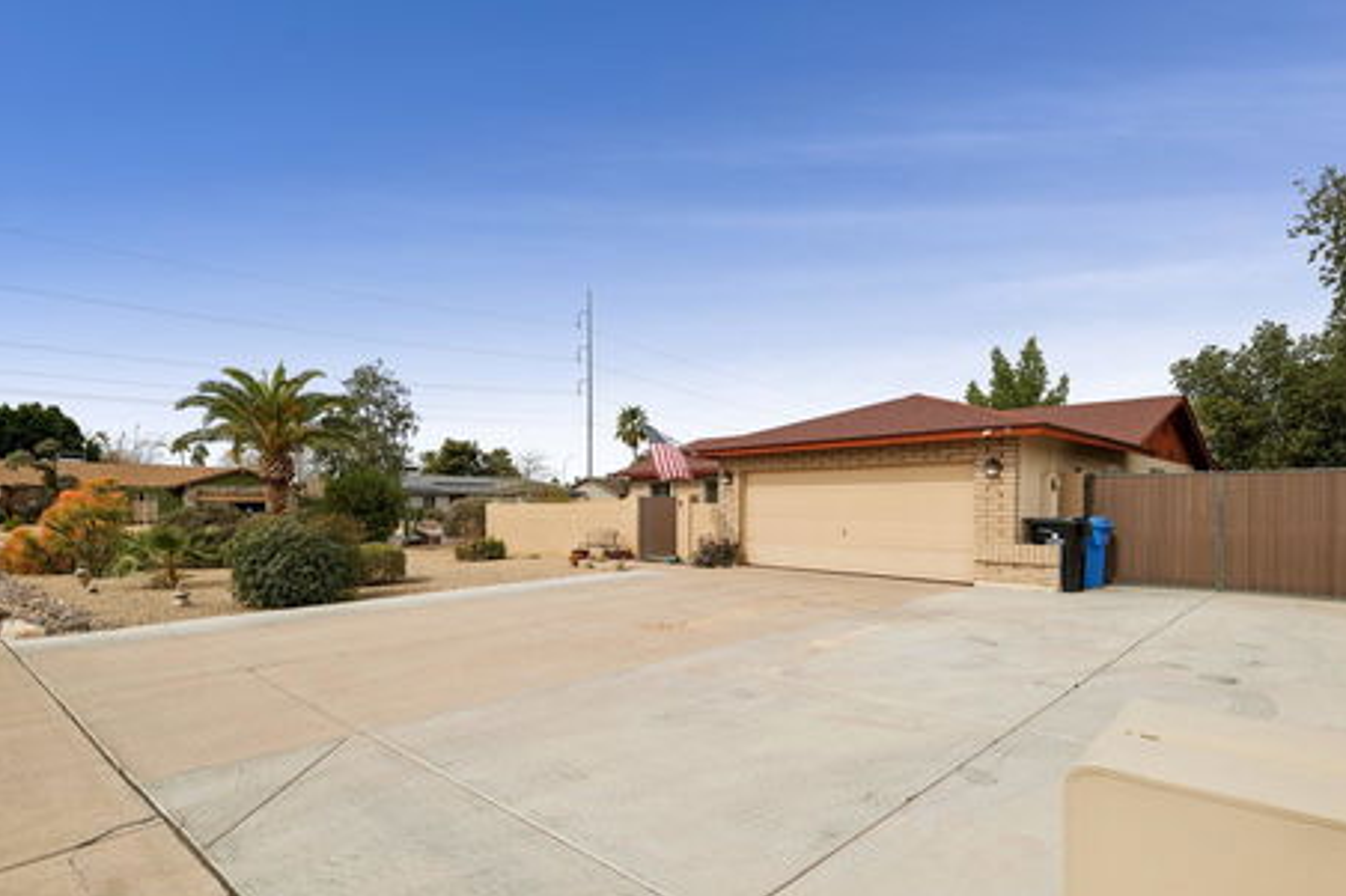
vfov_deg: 70.1
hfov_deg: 93.3
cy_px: 505
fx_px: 635
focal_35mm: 17
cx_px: 664
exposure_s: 1/1000
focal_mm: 15
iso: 400
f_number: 9
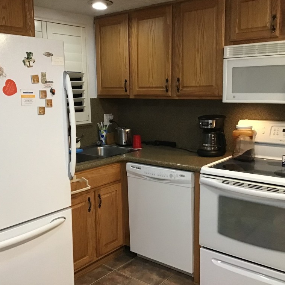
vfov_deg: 44.9
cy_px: 142
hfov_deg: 44.9
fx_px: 345
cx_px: 129
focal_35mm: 37
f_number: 2.4
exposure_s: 1/24
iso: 200
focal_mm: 3.3
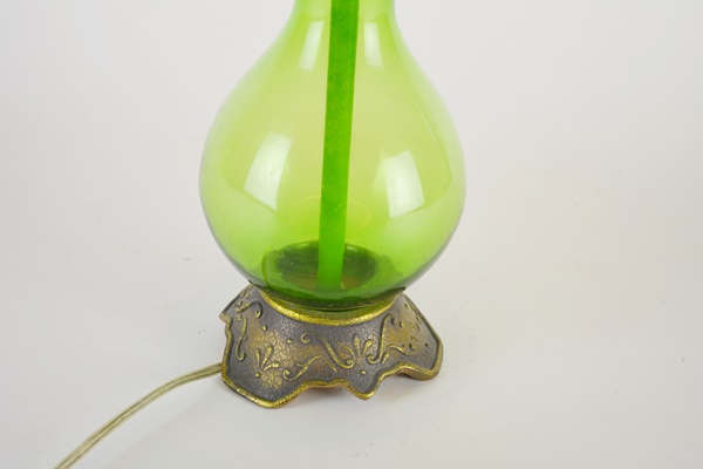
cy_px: 234
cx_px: 352
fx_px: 1464
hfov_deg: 27.0
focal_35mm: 75
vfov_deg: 18.2
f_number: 5.6
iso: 280
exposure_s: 1/125
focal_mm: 50
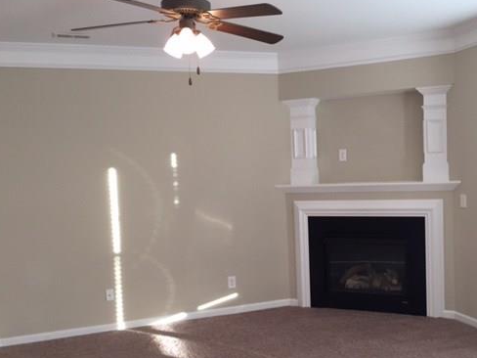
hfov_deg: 48.6
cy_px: 206
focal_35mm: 38
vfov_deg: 37.6
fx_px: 524
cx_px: 290
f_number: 2.2
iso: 50
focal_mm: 4.15
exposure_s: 1/30
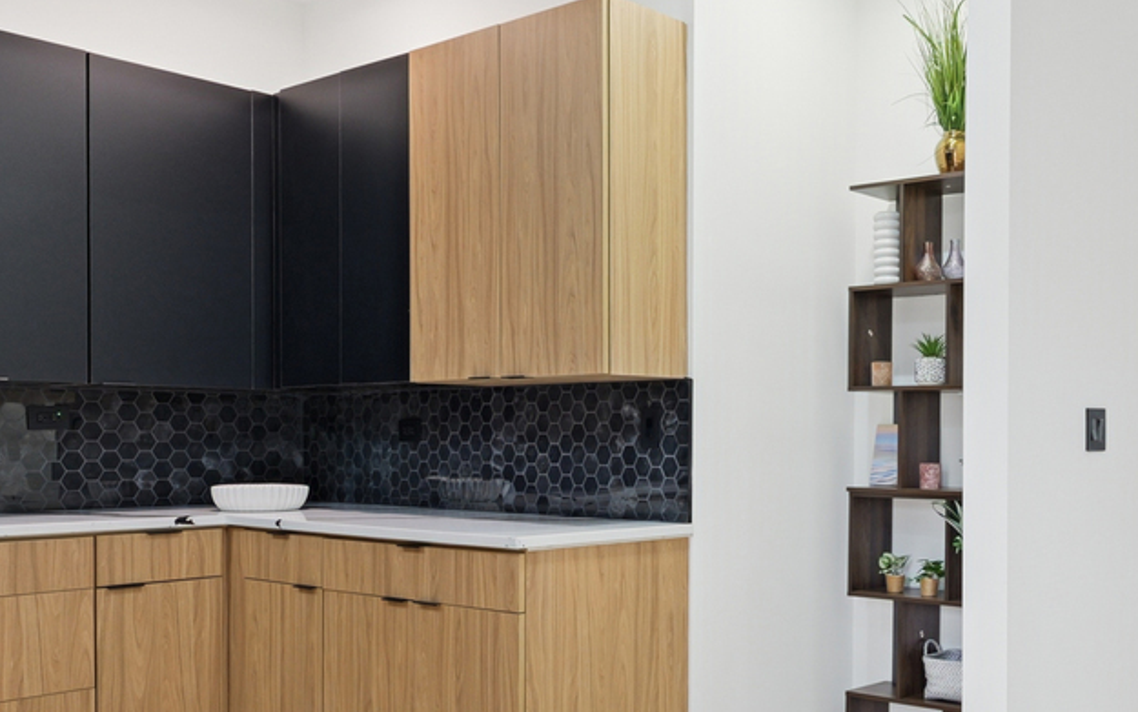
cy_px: 402
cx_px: 886
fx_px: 1148
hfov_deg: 50.0
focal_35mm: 37
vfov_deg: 34.4
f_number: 9
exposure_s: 1/20
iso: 400
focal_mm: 14
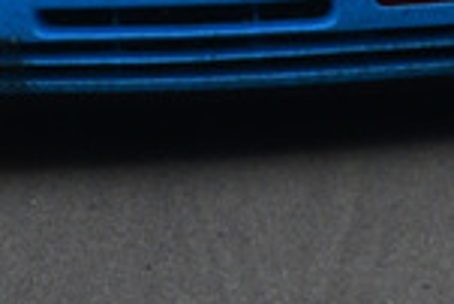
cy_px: -274
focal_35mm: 3182
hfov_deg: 0.6
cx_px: 72
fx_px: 40166
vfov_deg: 0.4
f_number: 11
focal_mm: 400
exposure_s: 1/640
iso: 1000
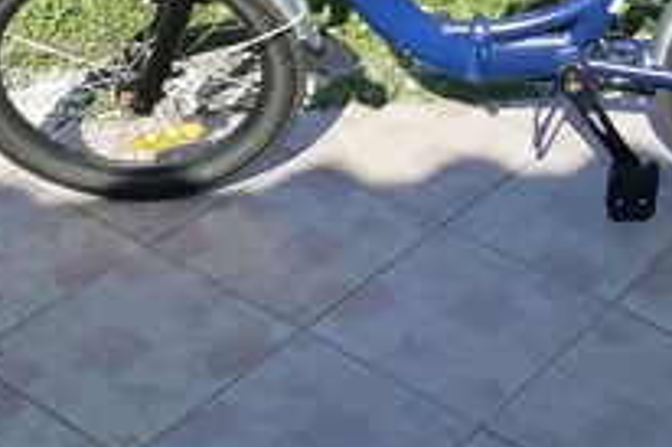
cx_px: 551
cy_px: -78
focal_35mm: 80
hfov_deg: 24.9
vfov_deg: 16.4
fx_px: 1492
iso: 100
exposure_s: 1/1221
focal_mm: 2.25
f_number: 2.4
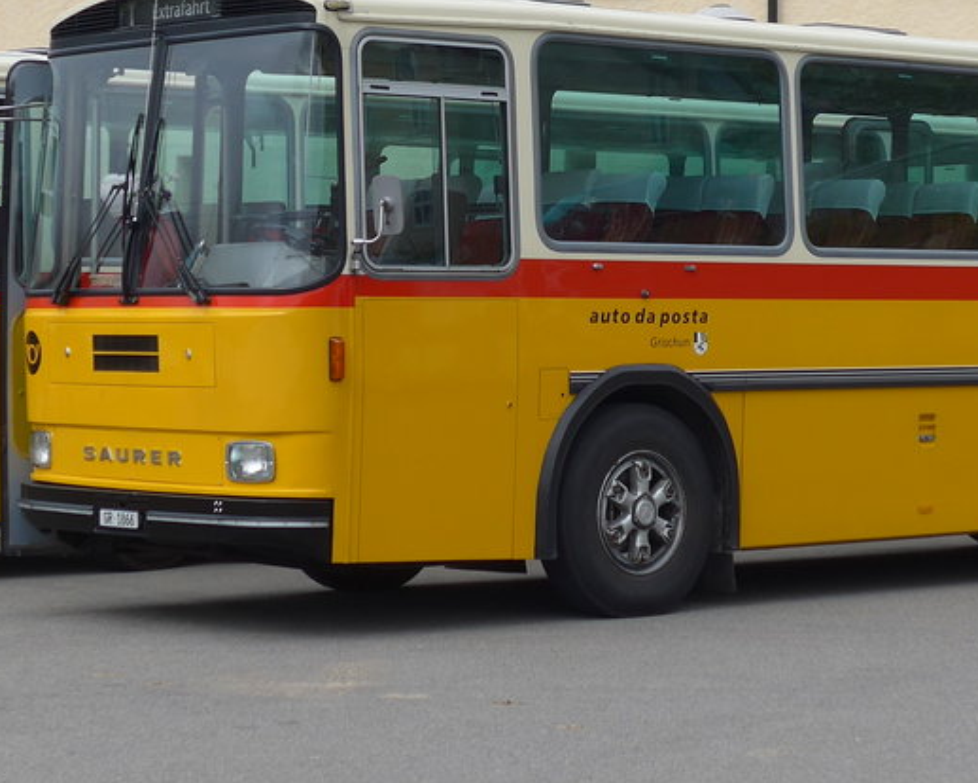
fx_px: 3214
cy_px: 140
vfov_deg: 13.8
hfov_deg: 17.3
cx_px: 566
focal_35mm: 111
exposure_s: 1/800
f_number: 3.2
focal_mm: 10.1
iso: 80
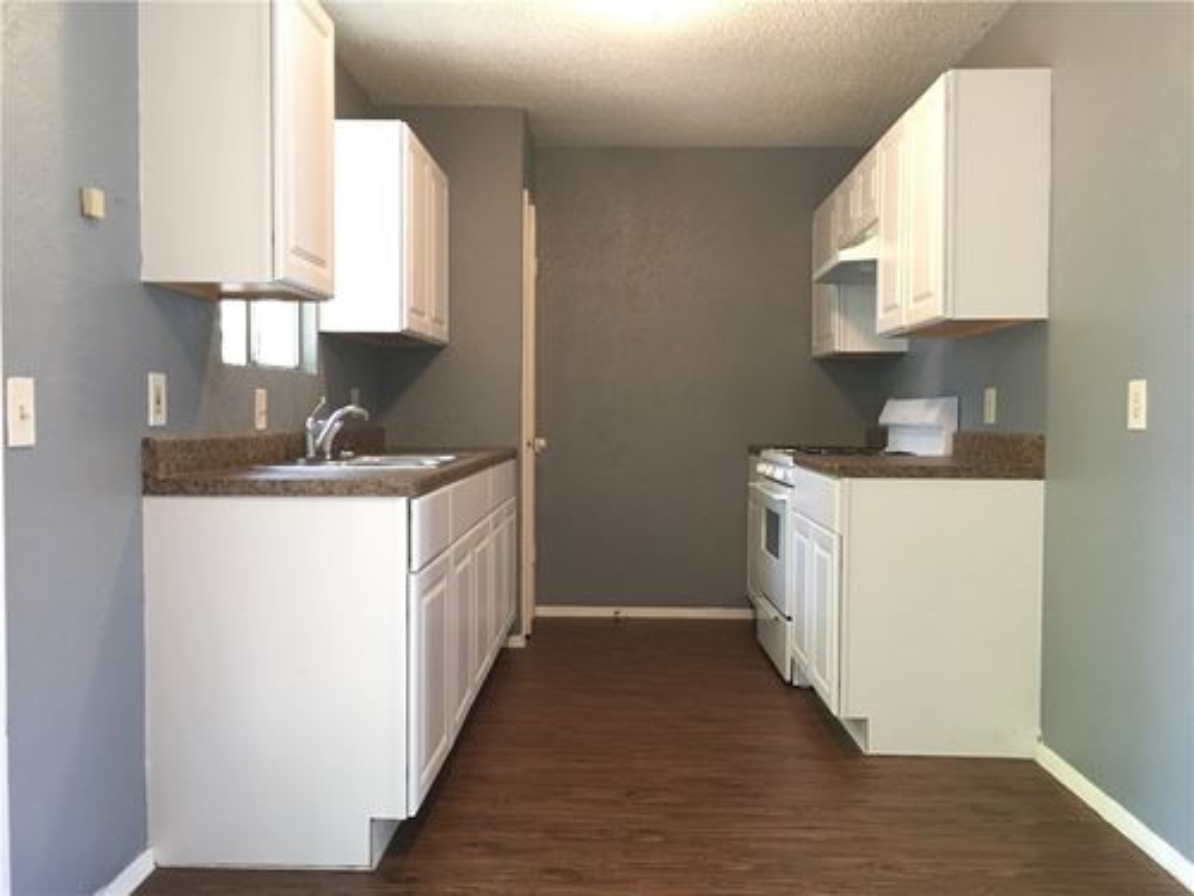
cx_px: 597
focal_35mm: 29
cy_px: 448
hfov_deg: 61.7
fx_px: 1000
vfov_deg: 48.2
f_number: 2.2
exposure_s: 1/15
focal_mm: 4.15
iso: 64
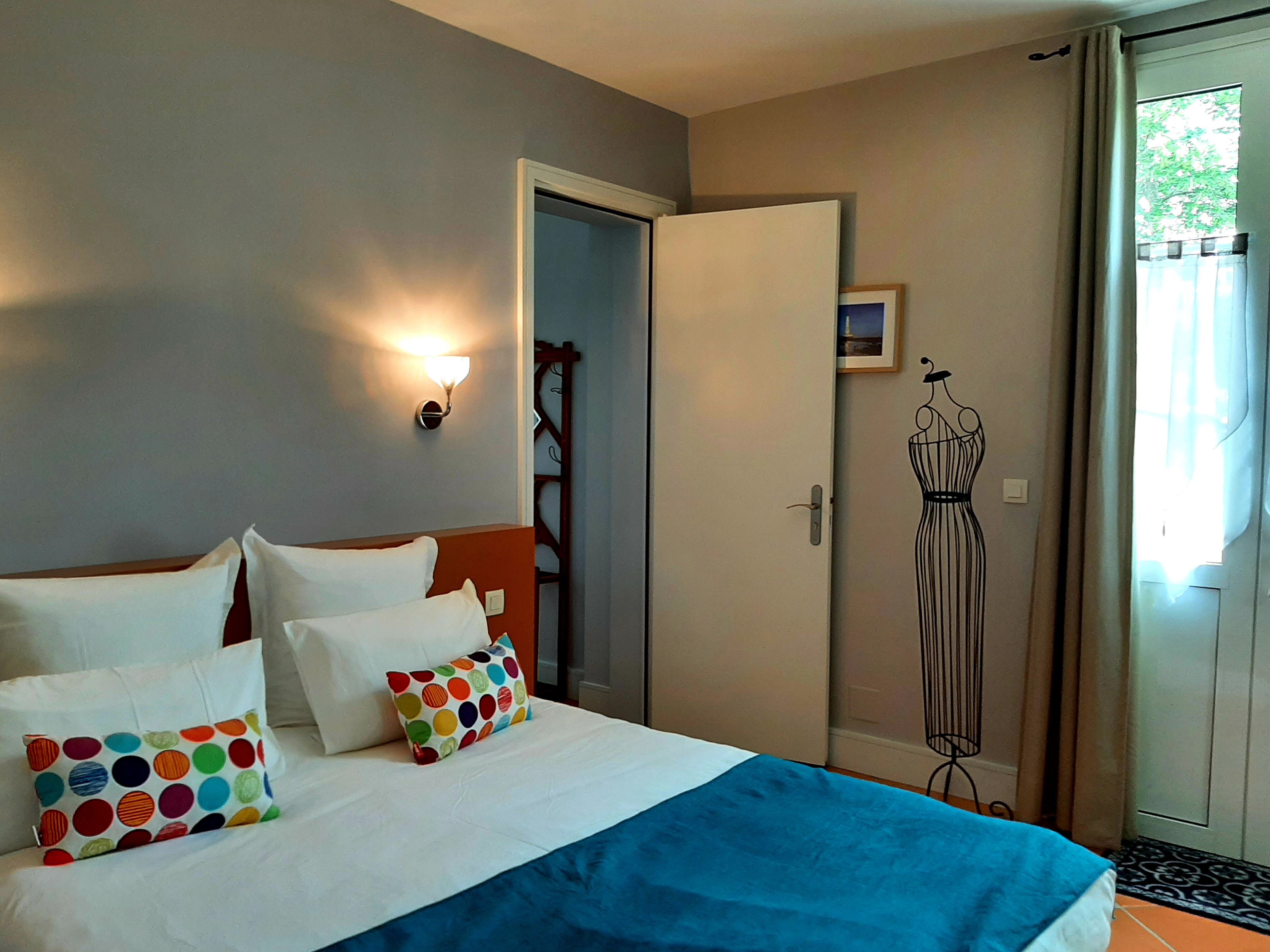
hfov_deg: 65.3
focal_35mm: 27
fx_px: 991
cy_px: 478
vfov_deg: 51.4
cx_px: 618
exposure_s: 1/50
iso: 80
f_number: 1.7
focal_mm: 3.93
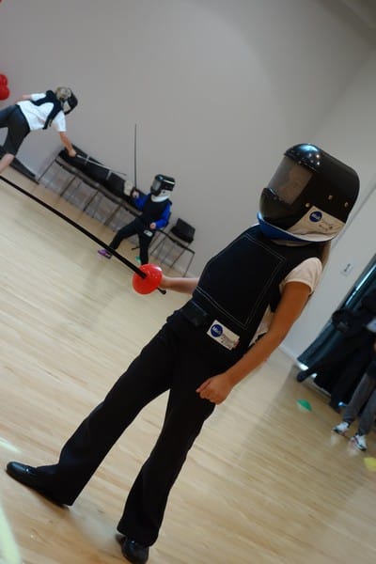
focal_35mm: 65
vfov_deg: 31.0
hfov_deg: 20.9
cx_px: 188
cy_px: 282
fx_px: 1018
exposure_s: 1/80
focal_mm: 24.11
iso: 400
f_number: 4
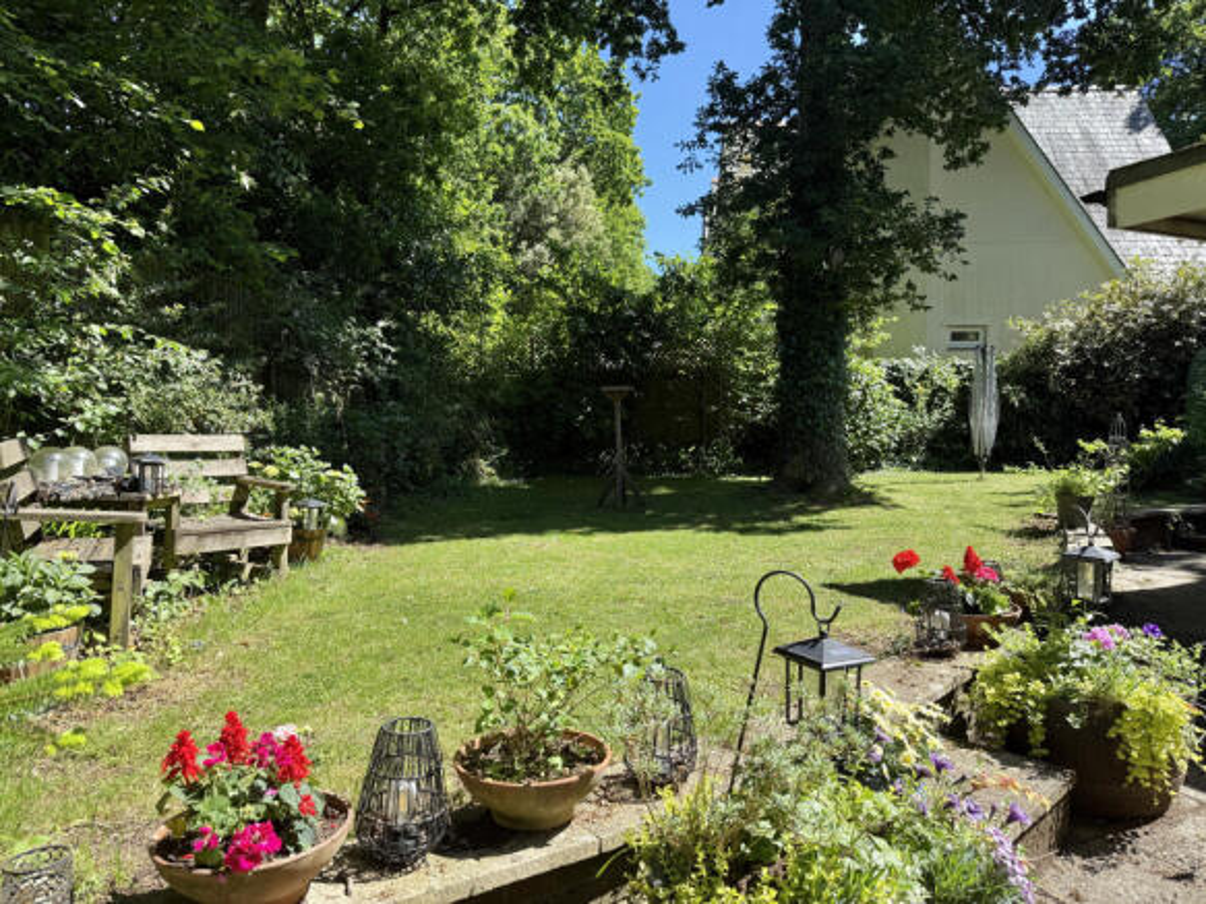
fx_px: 836
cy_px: 452
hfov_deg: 71.6
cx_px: 603
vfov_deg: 56.8
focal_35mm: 24
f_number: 1.78
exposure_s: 1/1437
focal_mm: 6.76
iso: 80
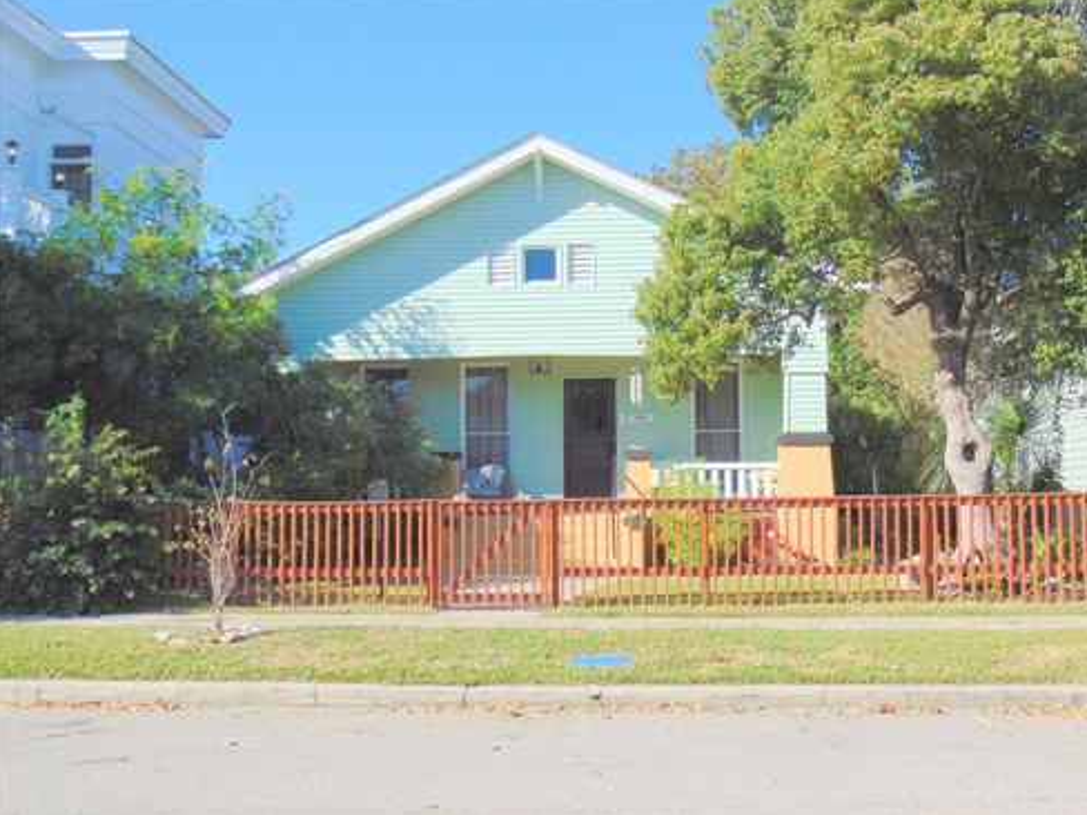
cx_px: 550
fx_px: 1350
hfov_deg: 43.8
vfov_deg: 33.6
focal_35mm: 43
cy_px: 406
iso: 80
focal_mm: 7.6
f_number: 3.3
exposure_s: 1/1000
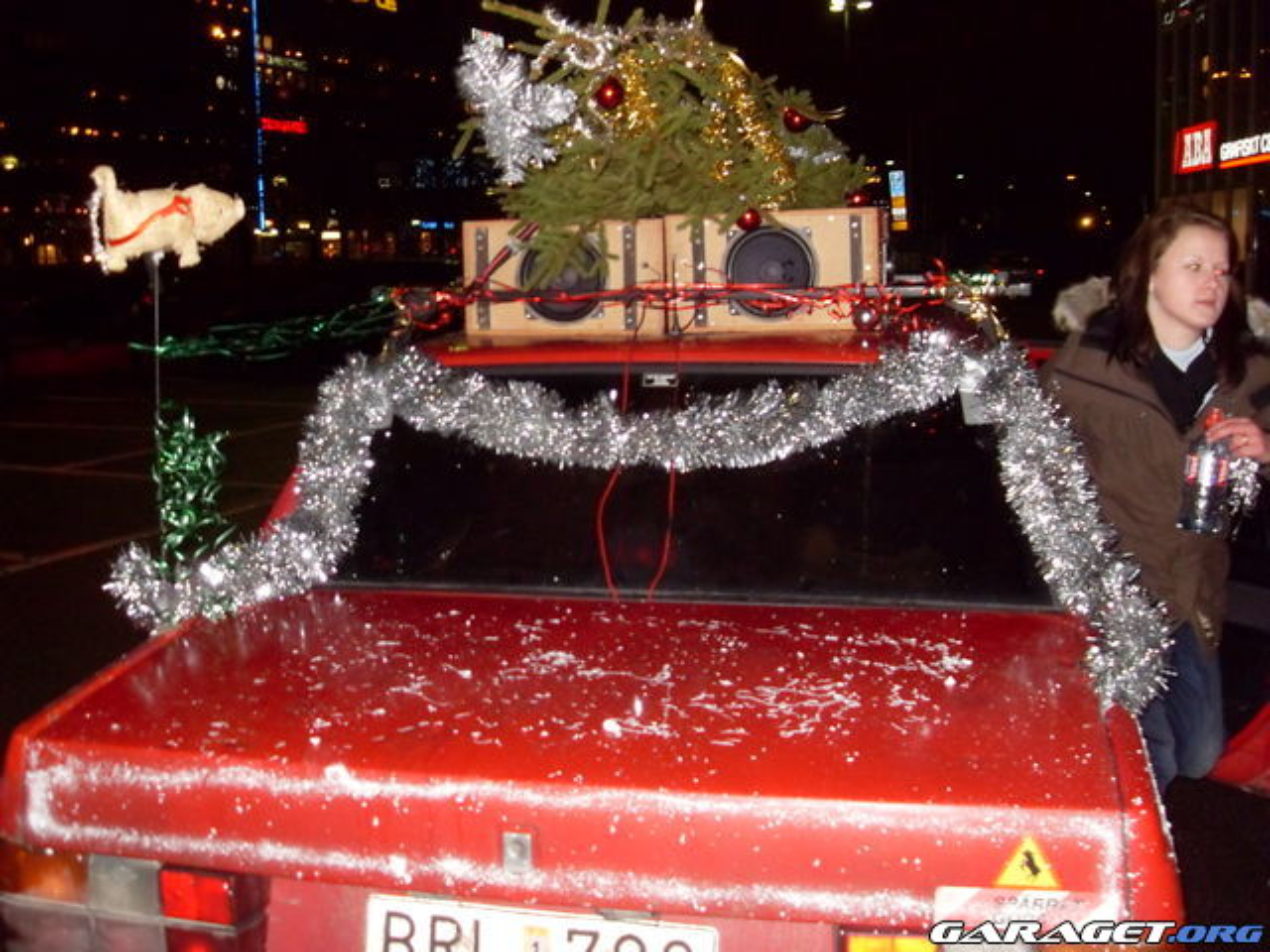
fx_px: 1284
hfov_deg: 52.6
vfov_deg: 40.7
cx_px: 635
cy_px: 476
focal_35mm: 35
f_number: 2.8
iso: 320
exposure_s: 1/45
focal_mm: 6.3
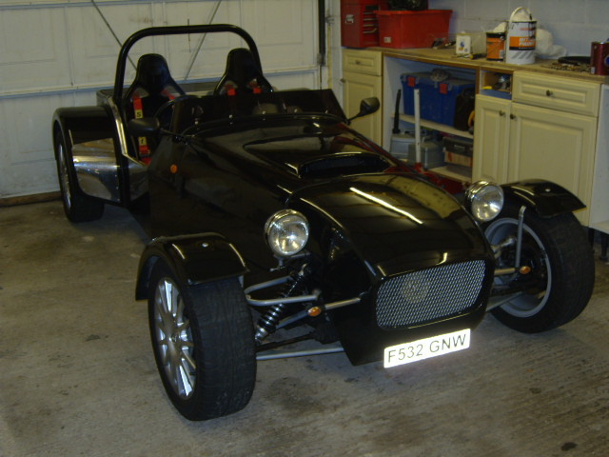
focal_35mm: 44
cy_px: 228
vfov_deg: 32.9
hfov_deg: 42.9
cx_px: 304
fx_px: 774
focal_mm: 9.2
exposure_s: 1/45
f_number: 3.1
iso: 100
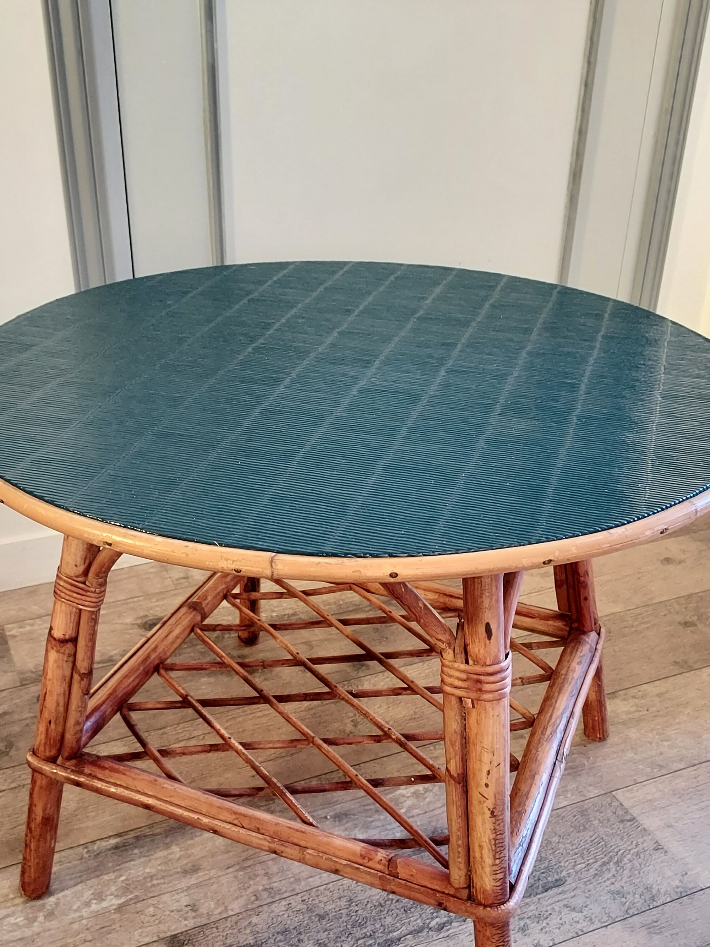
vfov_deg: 51.1
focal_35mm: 36
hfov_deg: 39.6
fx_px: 985
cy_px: 555
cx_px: 324
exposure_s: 1/25
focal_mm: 4.6
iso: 640
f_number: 1.8
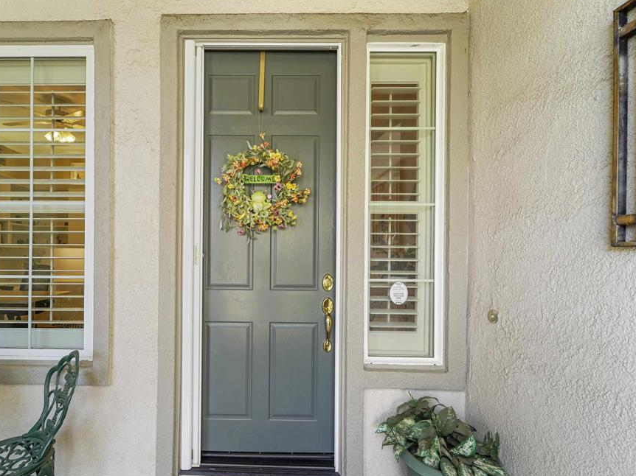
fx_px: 294
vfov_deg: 78.0
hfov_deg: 93.6
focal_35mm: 16
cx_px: 264
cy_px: 247
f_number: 8
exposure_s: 1/3
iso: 100
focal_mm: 14
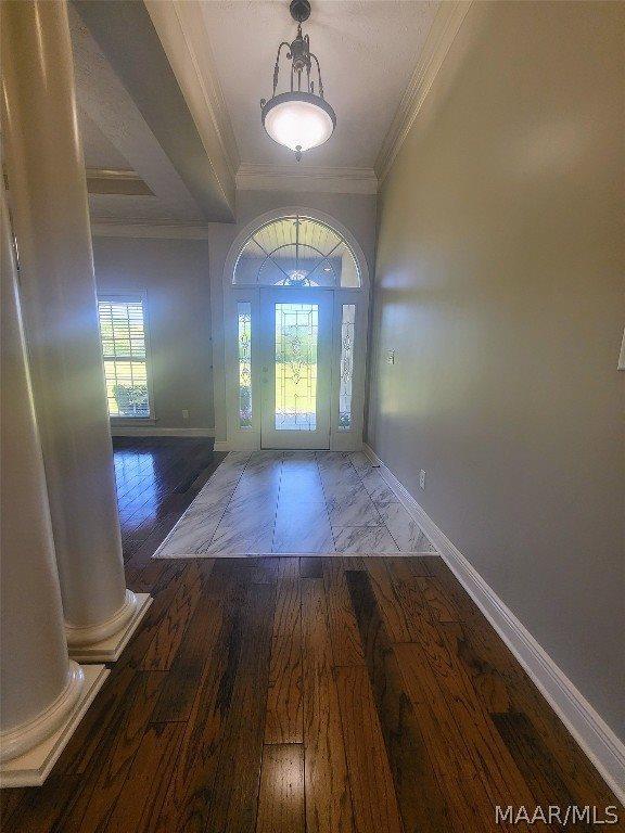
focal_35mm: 13
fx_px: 313
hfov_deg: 89.9
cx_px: 312
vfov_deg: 106.2
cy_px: 416
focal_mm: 1.74
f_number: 2.2
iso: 64
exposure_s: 1/60
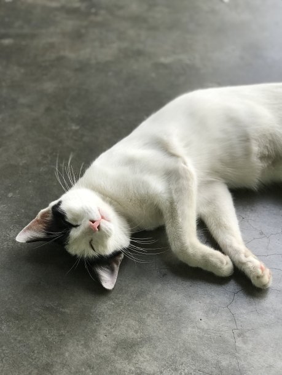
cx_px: 141
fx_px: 619
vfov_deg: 33.8
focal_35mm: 57
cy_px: 188
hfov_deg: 25.7
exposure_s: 1/50
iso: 40
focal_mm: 6.6
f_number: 2.8
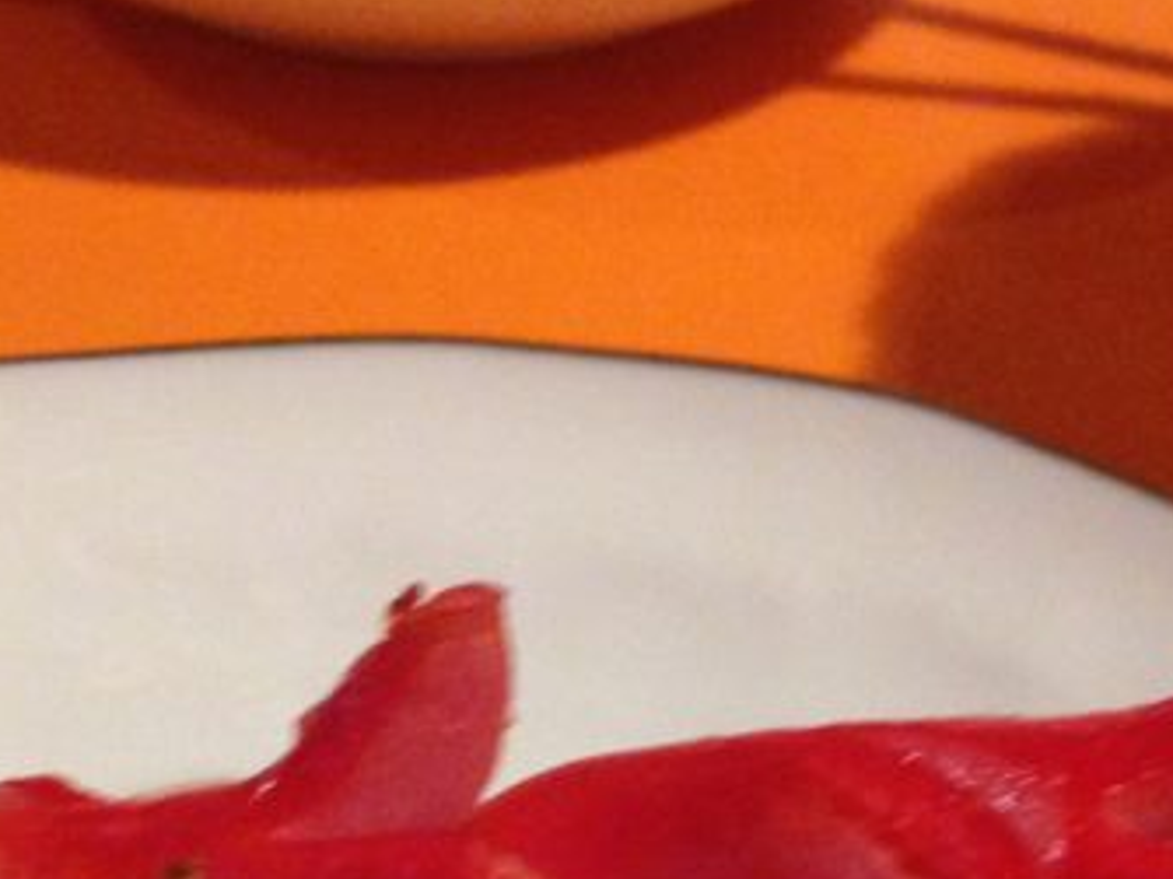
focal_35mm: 101
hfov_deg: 19.4
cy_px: 756
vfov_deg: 14.5
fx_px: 3421
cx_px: 529
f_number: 2.4
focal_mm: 4.12
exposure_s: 1/20
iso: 320
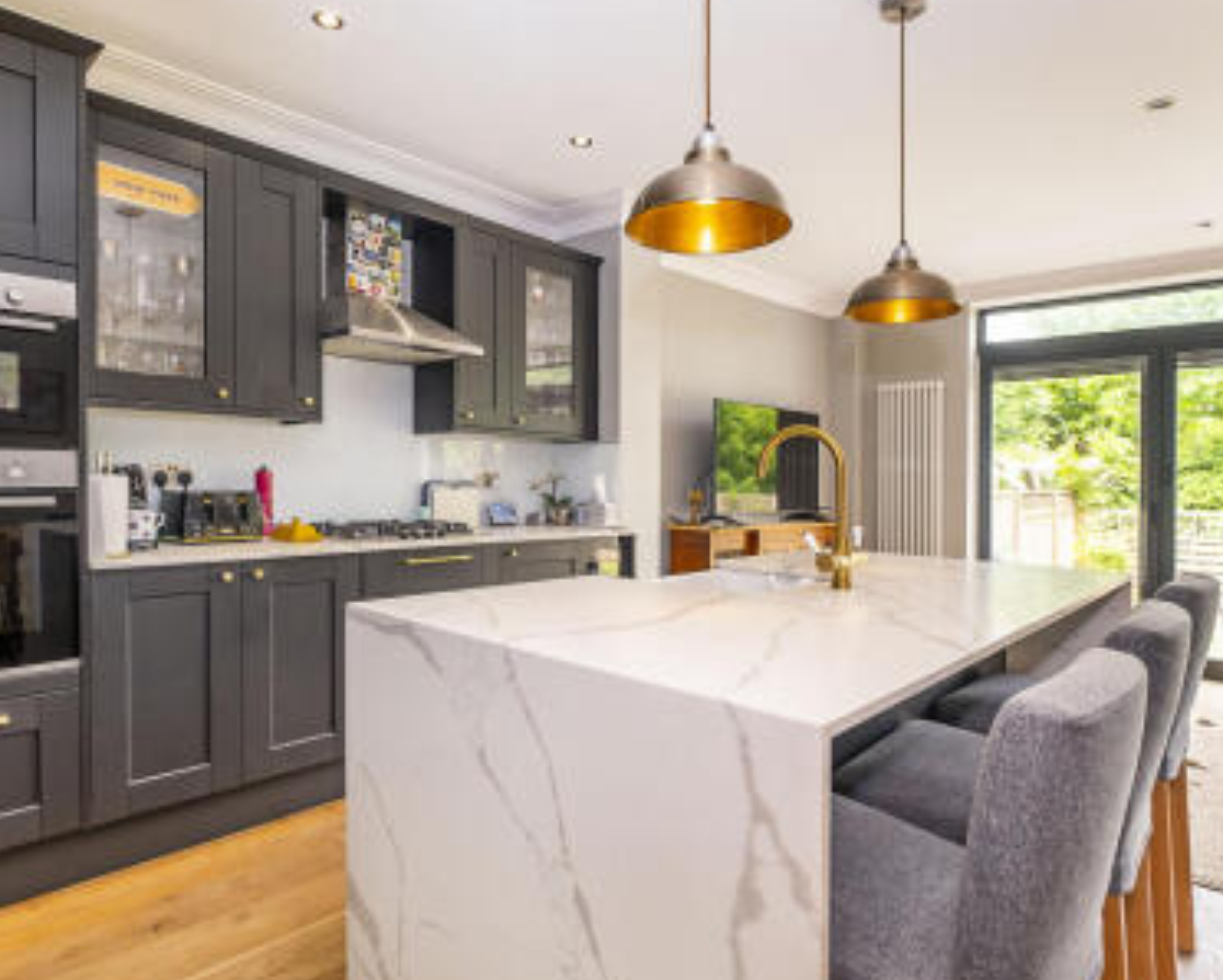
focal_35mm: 18
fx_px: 652
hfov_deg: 86.3
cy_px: 498
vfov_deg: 73.8
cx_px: 598
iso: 320
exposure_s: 1/50
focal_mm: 10
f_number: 4
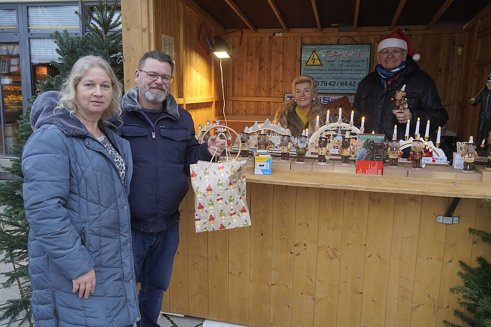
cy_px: 164
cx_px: 246
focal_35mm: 28
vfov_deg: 46.4
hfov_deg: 65.5
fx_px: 382
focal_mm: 28
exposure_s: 1/160
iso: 400
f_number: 4
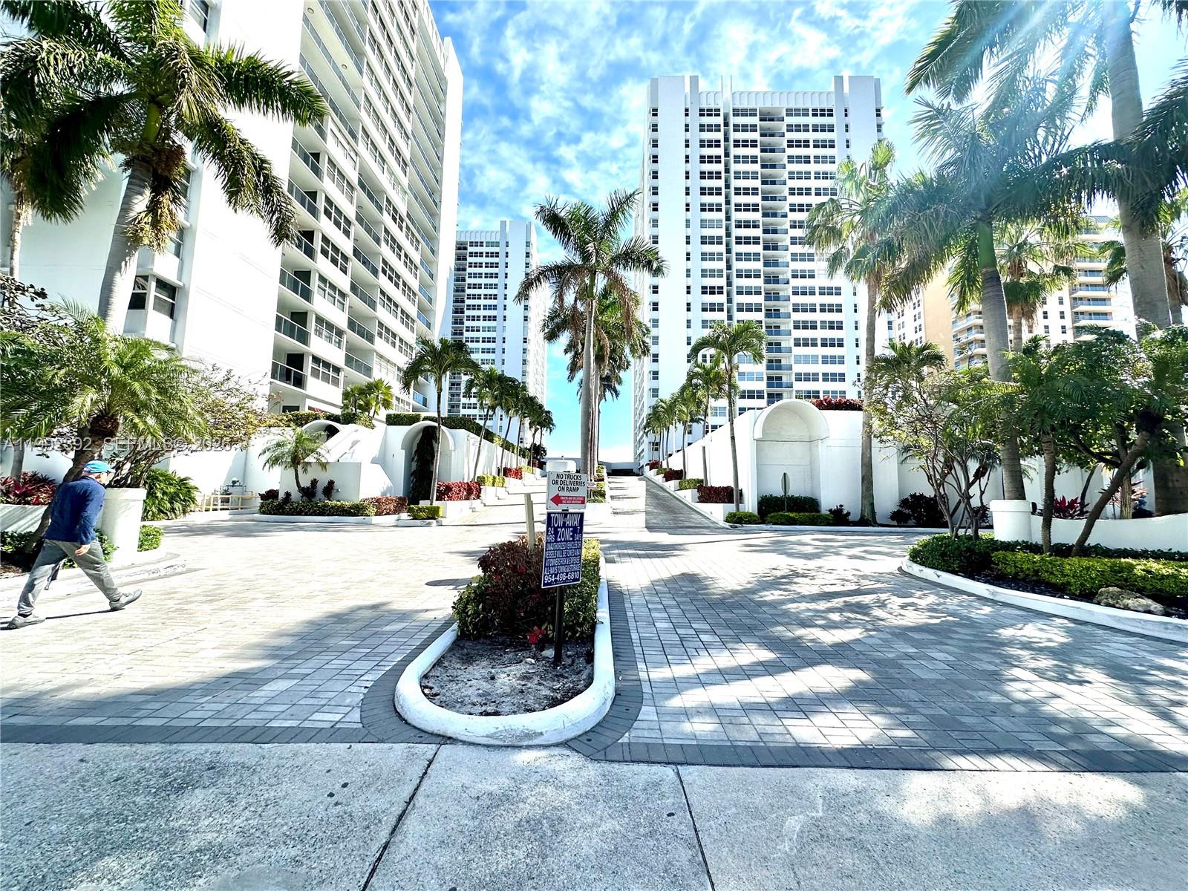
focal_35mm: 14
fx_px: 480
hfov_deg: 102.1
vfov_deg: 85.7
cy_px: 446
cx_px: 594
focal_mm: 2.22
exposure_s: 1/1984
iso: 50
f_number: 2.2
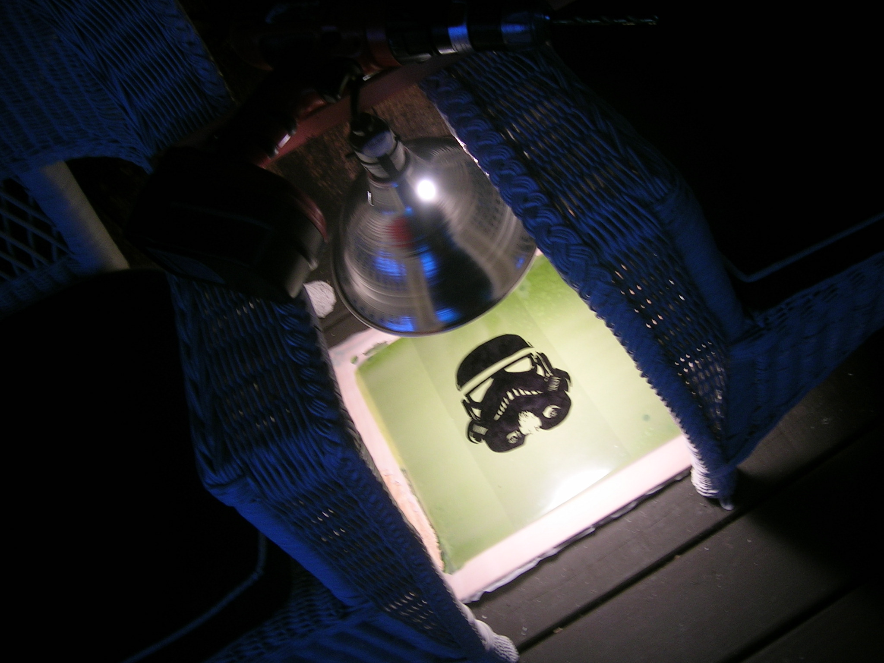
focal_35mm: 35
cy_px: 332
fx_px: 894
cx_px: 442
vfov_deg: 40.7
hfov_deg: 52.6
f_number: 2.8
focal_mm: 5.4
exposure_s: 1/30.2
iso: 50
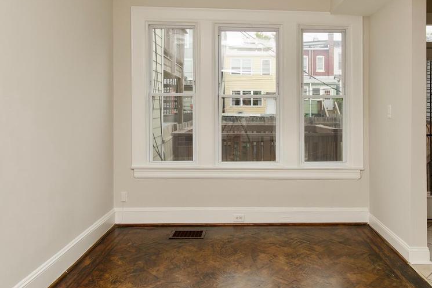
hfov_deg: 63.3
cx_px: 251
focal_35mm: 29
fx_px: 348
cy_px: 95
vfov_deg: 44.3
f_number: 7.1
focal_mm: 10
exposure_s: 1/80
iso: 320
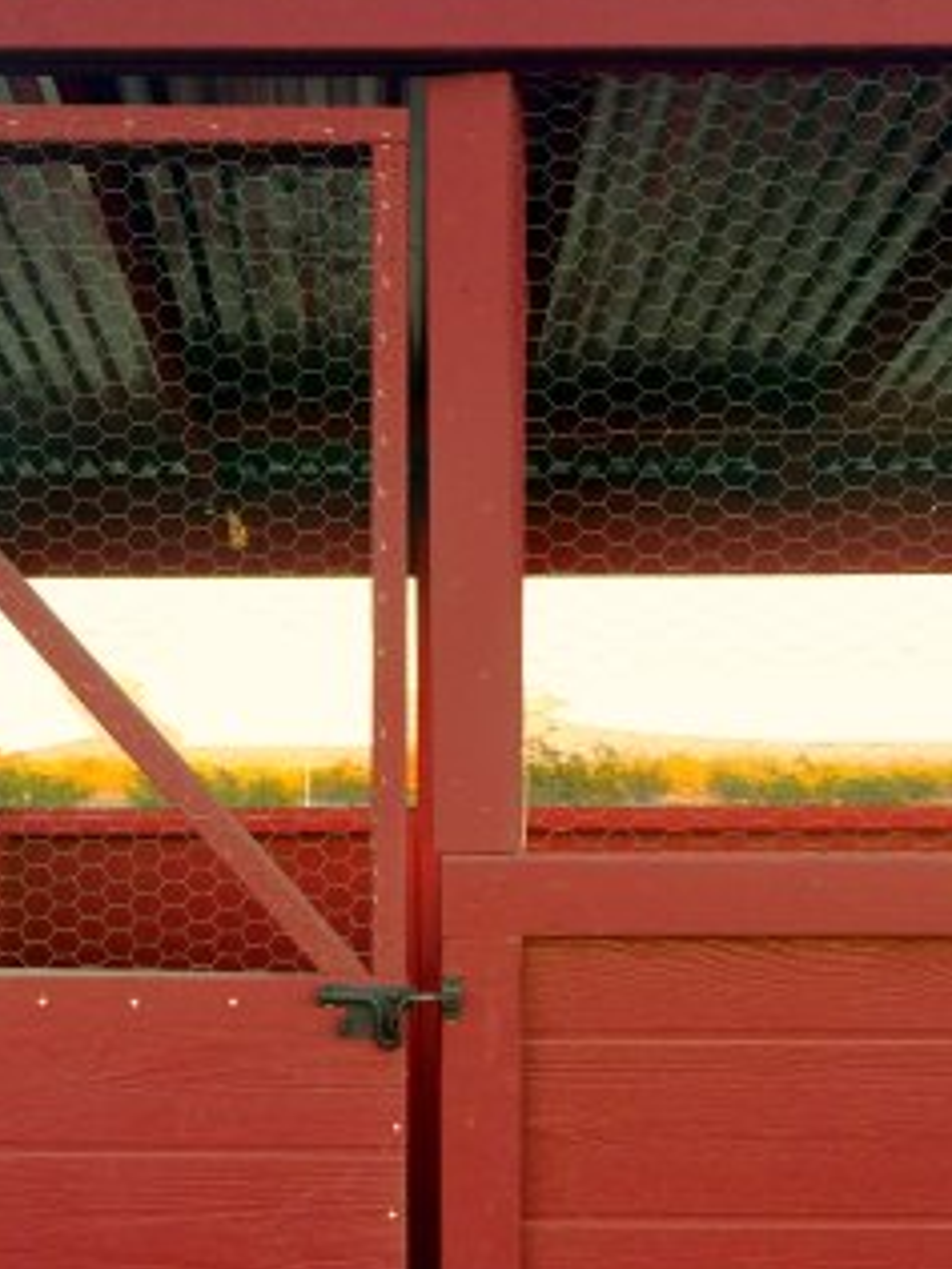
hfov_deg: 26.5
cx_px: 382
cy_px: 952
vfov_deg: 34.2
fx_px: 2017
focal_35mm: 55
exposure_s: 1/120
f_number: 2.2
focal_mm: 4.15
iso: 40
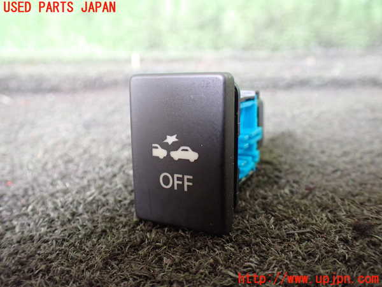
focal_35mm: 30
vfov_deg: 46.8
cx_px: 191
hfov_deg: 60.0
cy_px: 144
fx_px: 331
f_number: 2.3
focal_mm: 5.4
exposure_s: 1/60
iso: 800
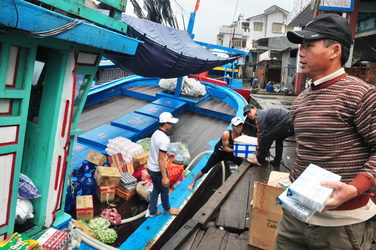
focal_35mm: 27
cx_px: 188
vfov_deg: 47.8
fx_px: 282
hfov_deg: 67.5
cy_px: 125
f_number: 9
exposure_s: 1/320
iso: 800
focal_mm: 18
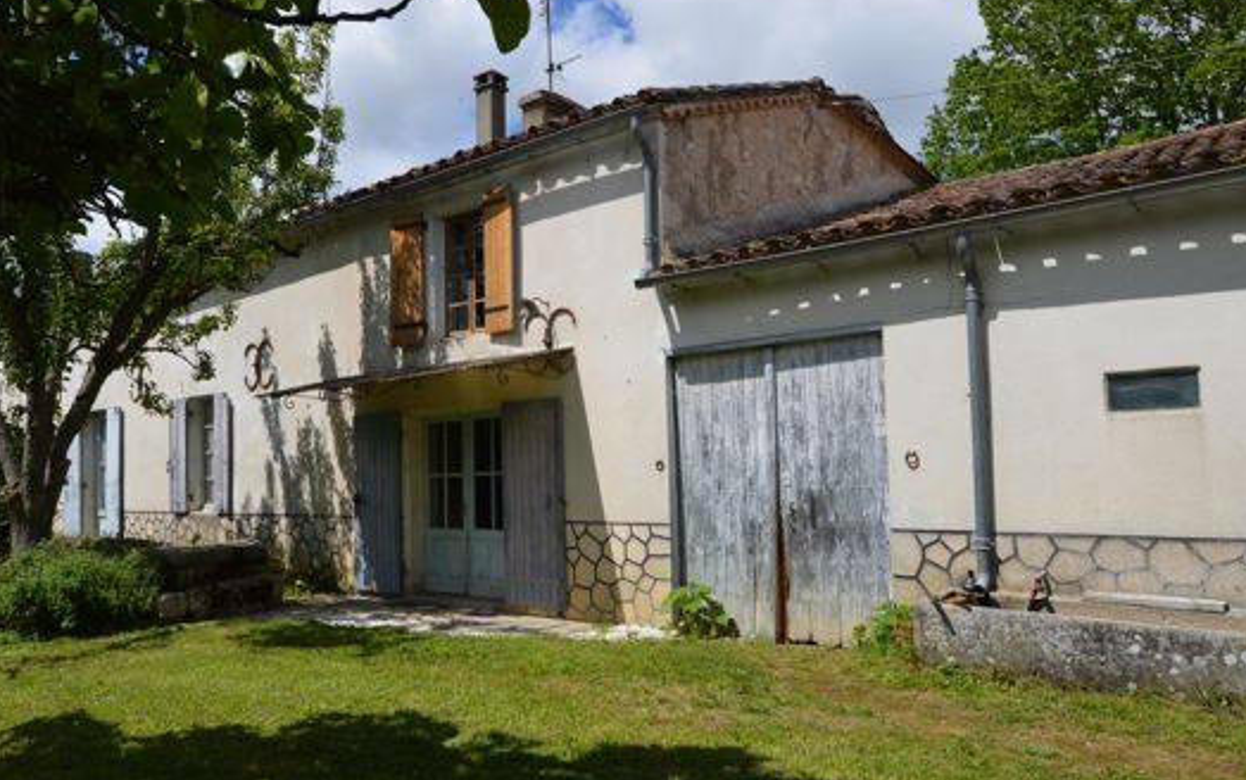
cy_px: 407
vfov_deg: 46.5
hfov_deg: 68.6
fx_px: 907
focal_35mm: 27
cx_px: 529
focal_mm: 13
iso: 100
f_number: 8
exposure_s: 1/250
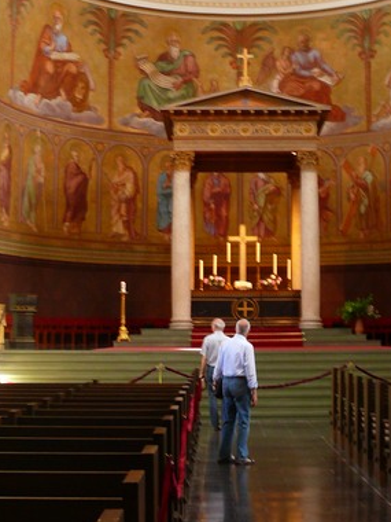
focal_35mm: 69
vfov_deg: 27.8
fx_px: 1039
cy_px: 144
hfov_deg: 21.3
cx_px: 226
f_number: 2.8
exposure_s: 1/8
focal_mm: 7.4
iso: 200
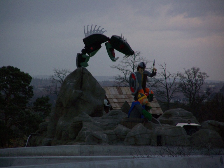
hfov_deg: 5.2
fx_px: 2459
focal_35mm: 380
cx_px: 112
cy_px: 84
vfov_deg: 3.9
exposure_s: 1/400
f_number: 3.7
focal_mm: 63
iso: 160
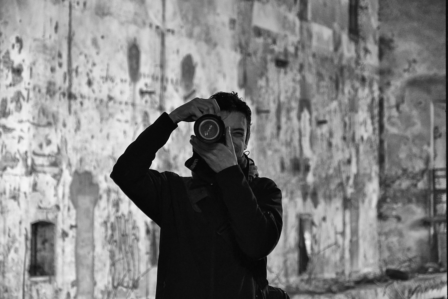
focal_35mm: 158
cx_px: 224
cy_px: 150
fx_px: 1960
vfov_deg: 8.7
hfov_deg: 13.0
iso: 1600
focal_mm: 105
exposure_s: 1/10
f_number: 5.6
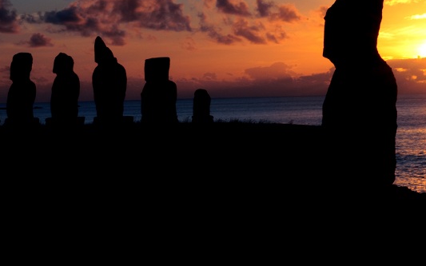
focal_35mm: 142
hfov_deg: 14.7
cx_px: 205
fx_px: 1648
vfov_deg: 9.2
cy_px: 78
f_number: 36
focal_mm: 62
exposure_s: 1/40
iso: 200
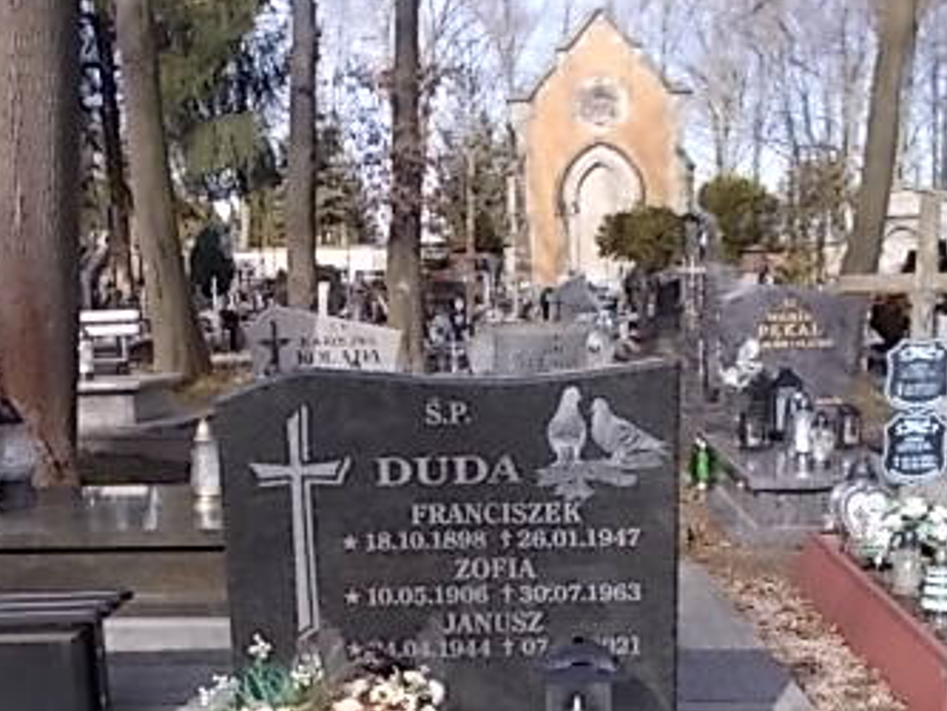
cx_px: 435
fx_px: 1368
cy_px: 600
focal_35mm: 50
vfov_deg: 28.3
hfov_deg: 38.1
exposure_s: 1/400
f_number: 3.2
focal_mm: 4.6
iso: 80
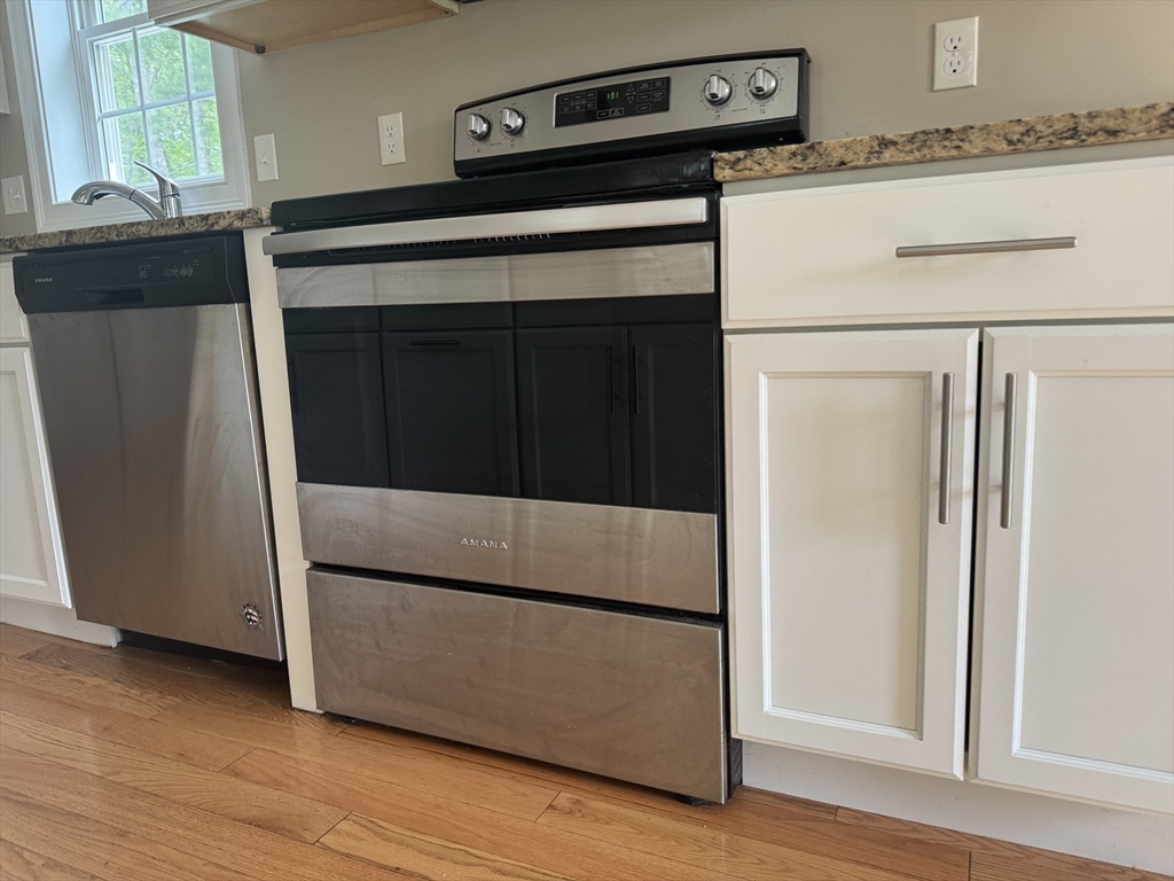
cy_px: 440
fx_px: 814
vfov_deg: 56.8
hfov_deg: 71.6
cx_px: 587
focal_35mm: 24
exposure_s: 1/88
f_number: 1.78
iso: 200
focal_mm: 6.76
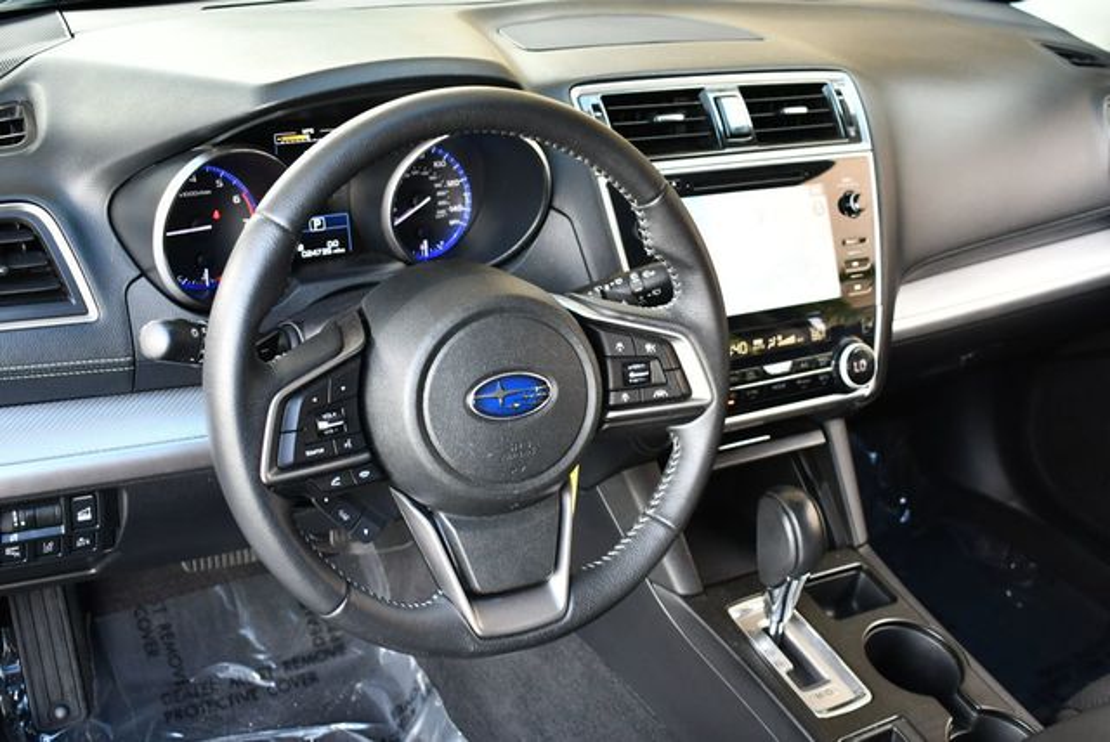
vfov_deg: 30.6
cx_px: 555
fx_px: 1358
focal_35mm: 44
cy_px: 371
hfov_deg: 44.5
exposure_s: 1/160
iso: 800
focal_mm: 22
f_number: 3.8
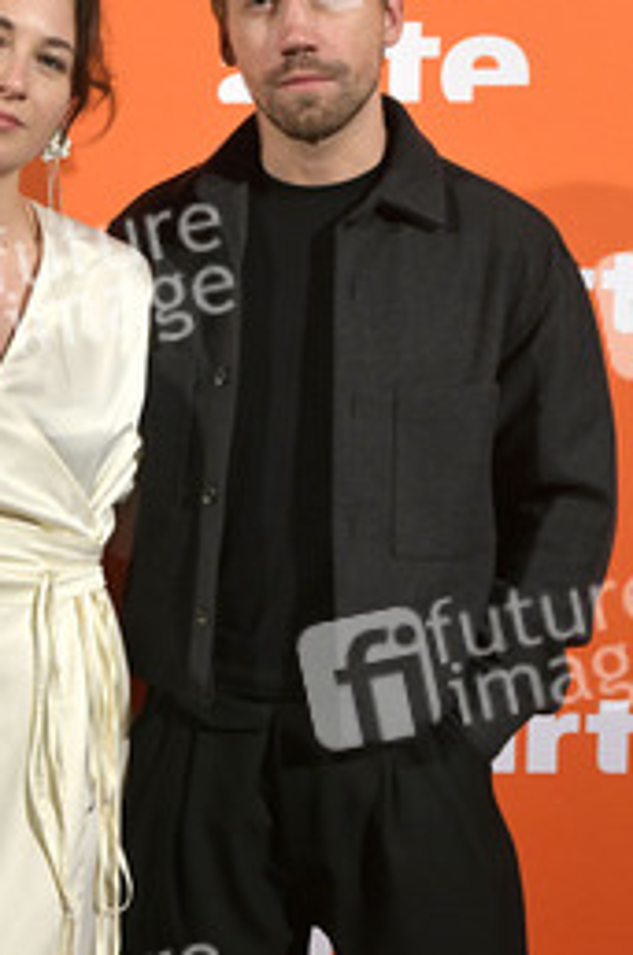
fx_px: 1562
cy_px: 478
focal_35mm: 59
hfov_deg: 22.7
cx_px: 152
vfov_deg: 34.0
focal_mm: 38
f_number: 5.6
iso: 2000
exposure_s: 1/160
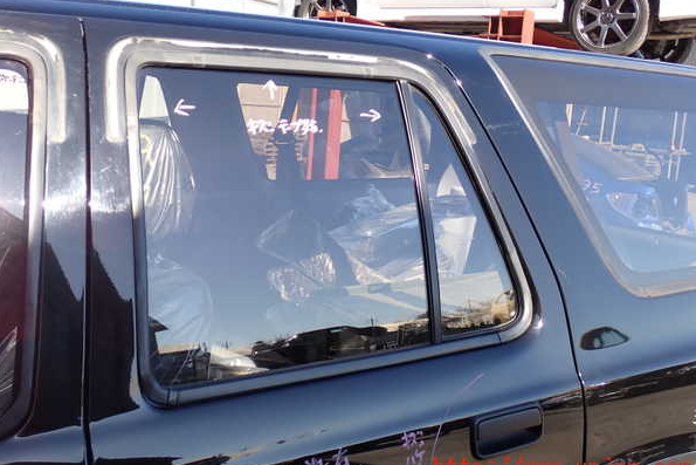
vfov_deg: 31.2
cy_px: 220
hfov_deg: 45.4
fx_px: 831
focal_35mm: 43
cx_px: 346
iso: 100
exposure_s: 1/200
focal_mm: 7.31
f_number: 4
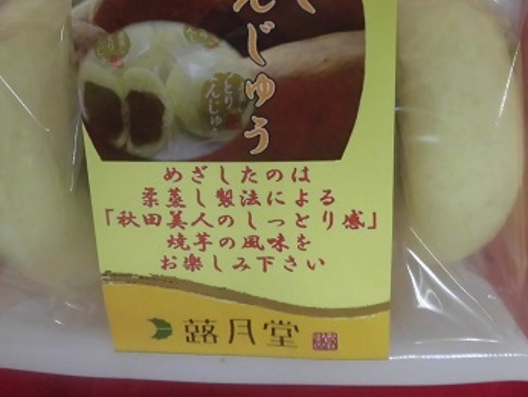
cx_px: 244
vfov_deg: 28.9
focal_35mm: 48
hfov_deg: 39.6
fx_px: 733
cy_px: 25
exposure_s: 1/40
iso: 320
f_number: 3.1
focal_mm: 4.3
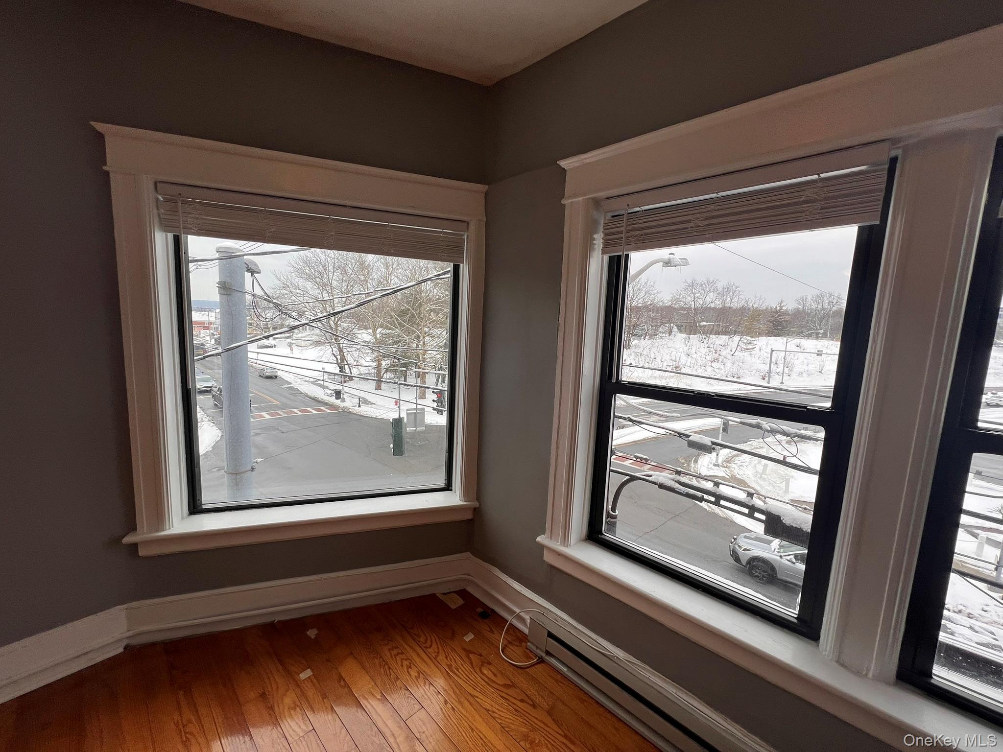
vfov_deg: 89.9
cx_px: 502
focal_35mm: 13
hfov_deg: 106.2
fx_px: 377
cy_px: 376
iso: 32
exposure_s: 1/287
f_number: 1.8
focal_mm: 1.57
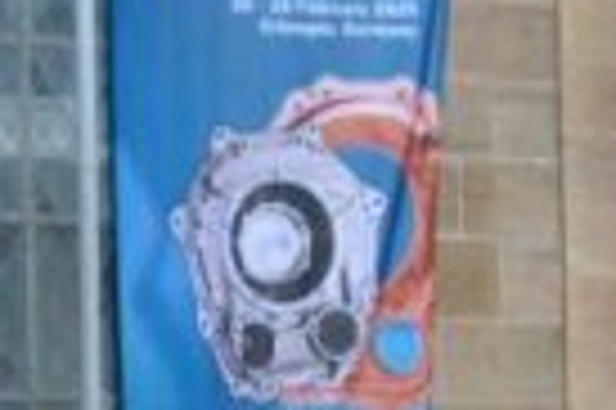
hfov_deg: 11.2
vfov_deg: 7.6
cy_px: 665
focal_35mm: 177
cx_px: -324
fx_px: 3022
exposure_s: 1/125
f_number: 5.6
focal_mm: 21
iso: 400
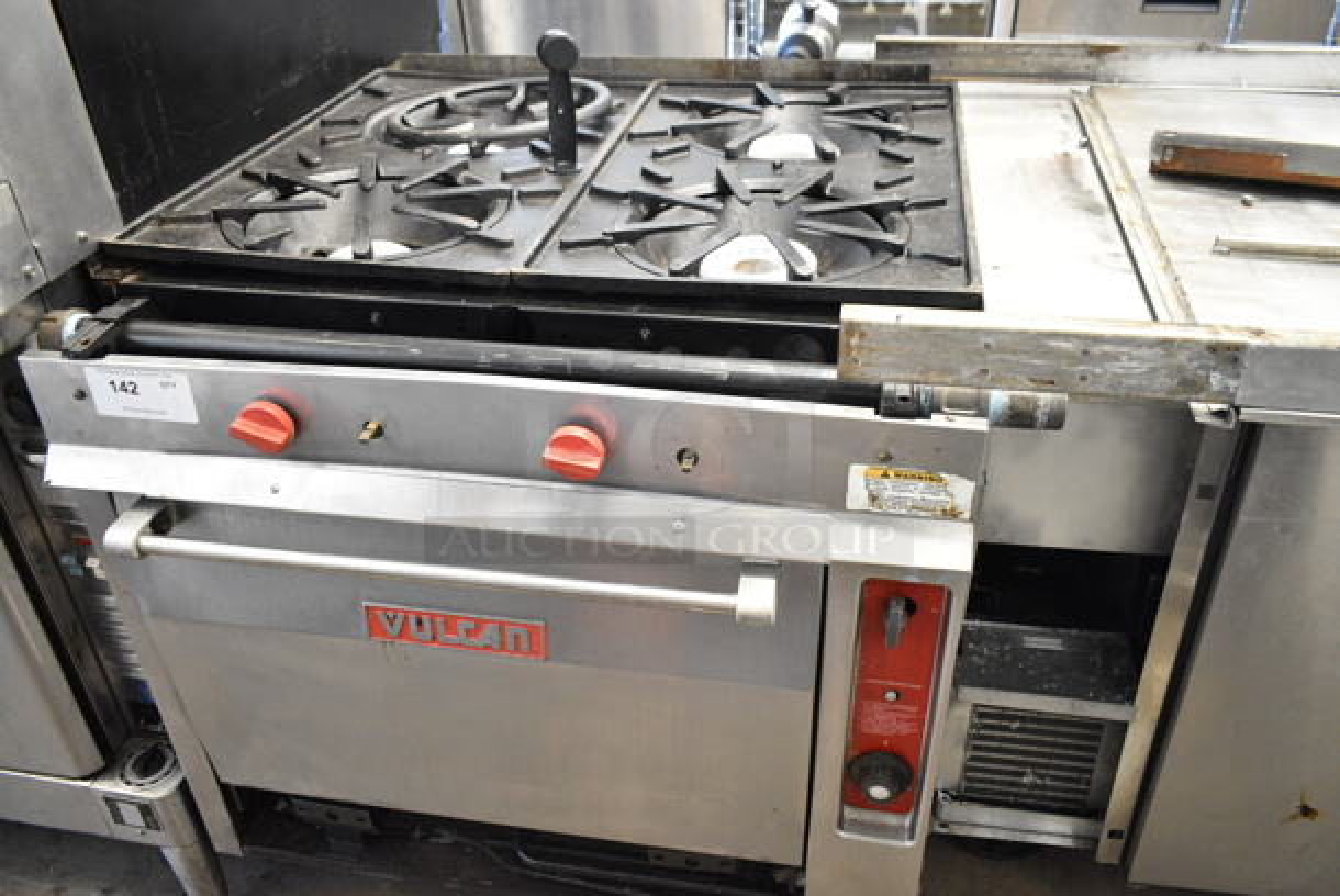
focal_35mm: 30
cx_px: 670
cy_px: 448
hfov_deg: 61.9
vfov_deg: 43.7
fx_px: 1118
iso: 1800
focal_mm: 20
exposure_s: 1/30
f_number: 3.5
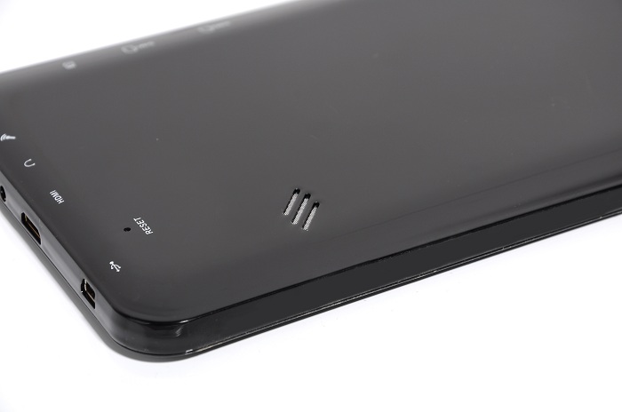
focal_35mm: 158
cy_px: 206
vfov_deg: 8.7
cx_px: 311
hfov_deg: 13.1
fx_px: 2716
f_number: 11
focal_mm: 105
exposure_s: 1/90
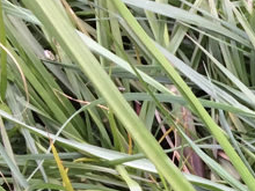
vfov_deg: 8.8
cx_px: 600
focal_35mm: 158
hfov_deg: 10.8
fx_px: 1164
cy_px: 399
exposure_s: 1/261
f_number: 2.2
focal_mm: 4.15
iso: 32
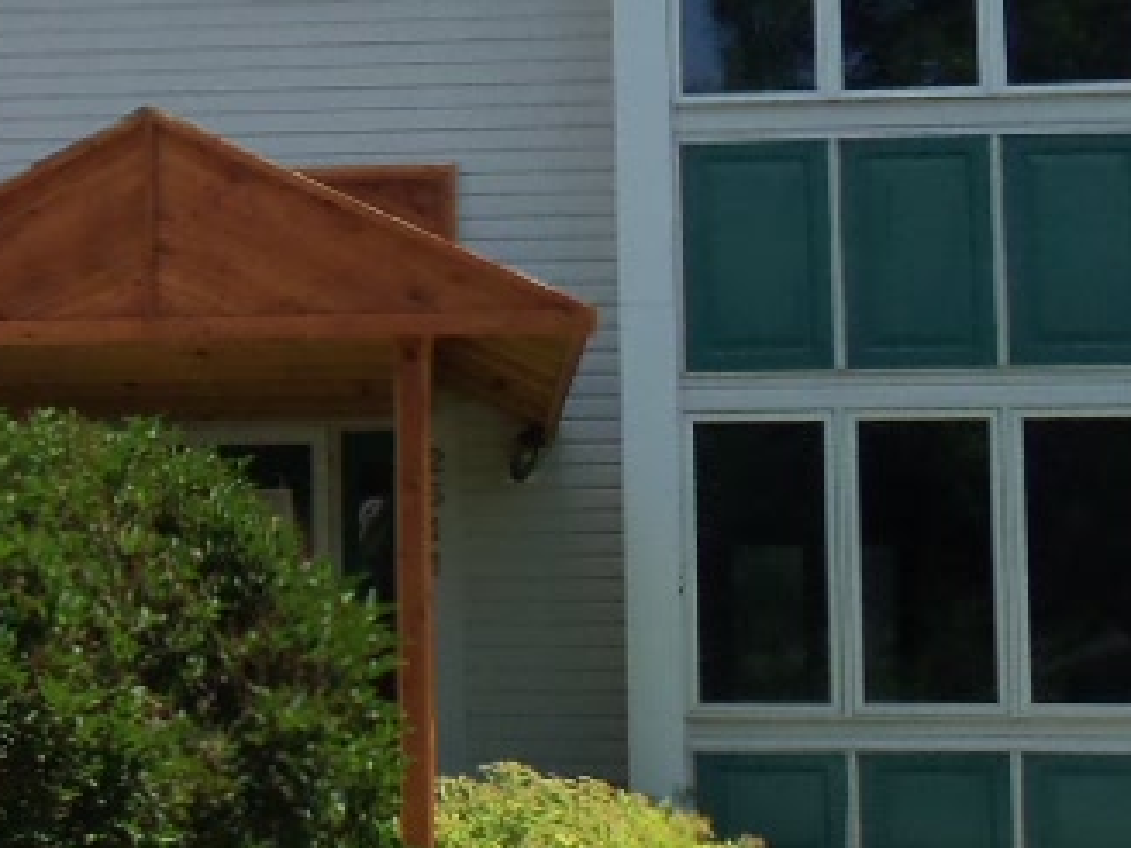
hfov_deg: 16.4
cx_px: -383
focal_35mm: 113
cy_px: 379
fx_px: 3692
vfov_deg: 13.1
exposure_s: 1/160
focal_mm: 5.2
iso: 80
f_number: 8.6
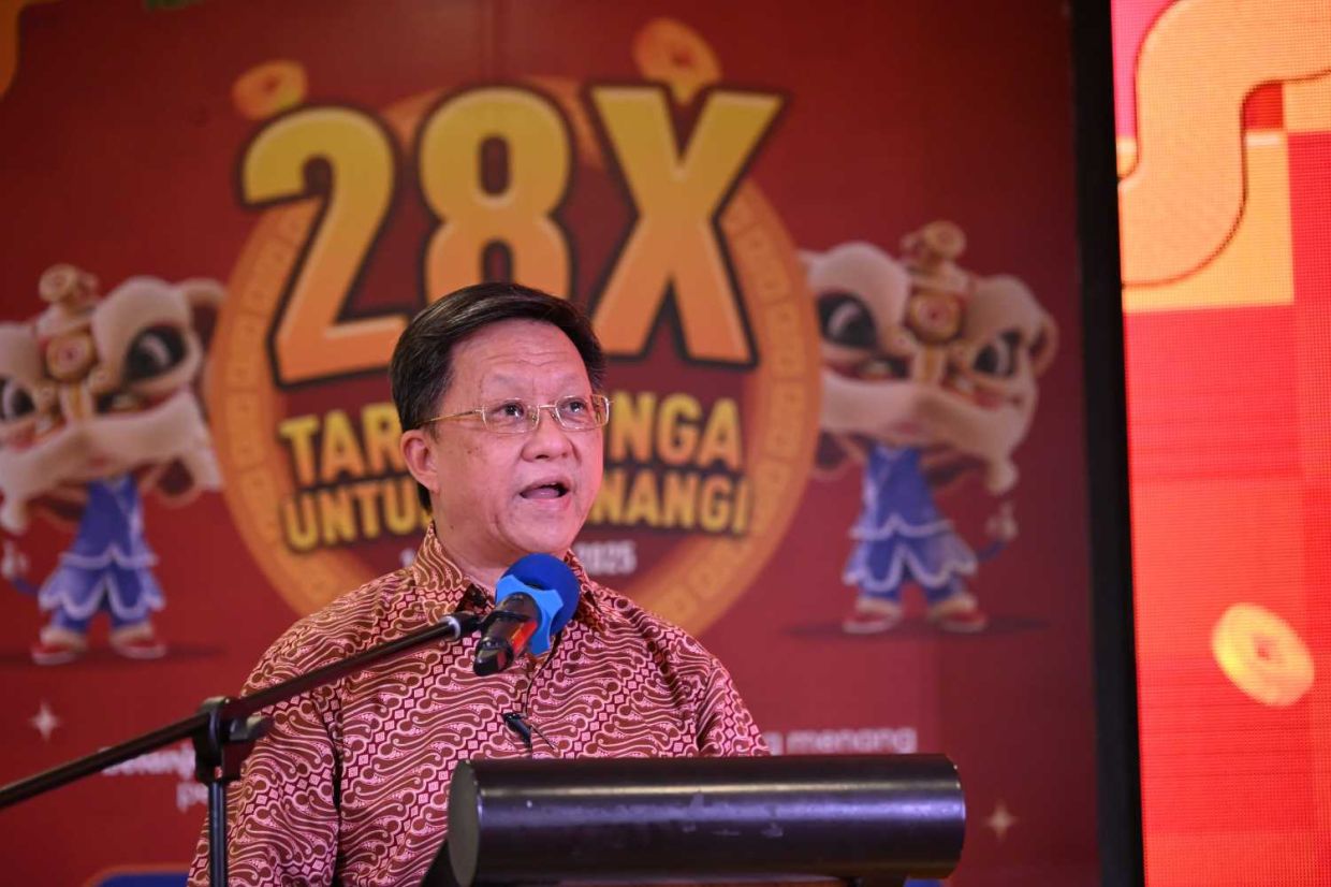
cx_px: 666
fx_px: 4435
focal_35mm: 120
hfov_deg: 17.1
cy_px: 444
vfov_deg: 11.4
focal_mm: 120
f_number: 4
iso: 3200
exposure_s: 1/160
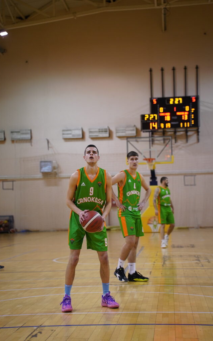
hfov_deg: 16.9
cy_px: 171
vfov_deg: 26.8
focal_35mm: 77
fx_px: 716
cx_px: 105
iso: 1600
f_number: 2.8
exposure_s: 1/320
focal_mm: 75
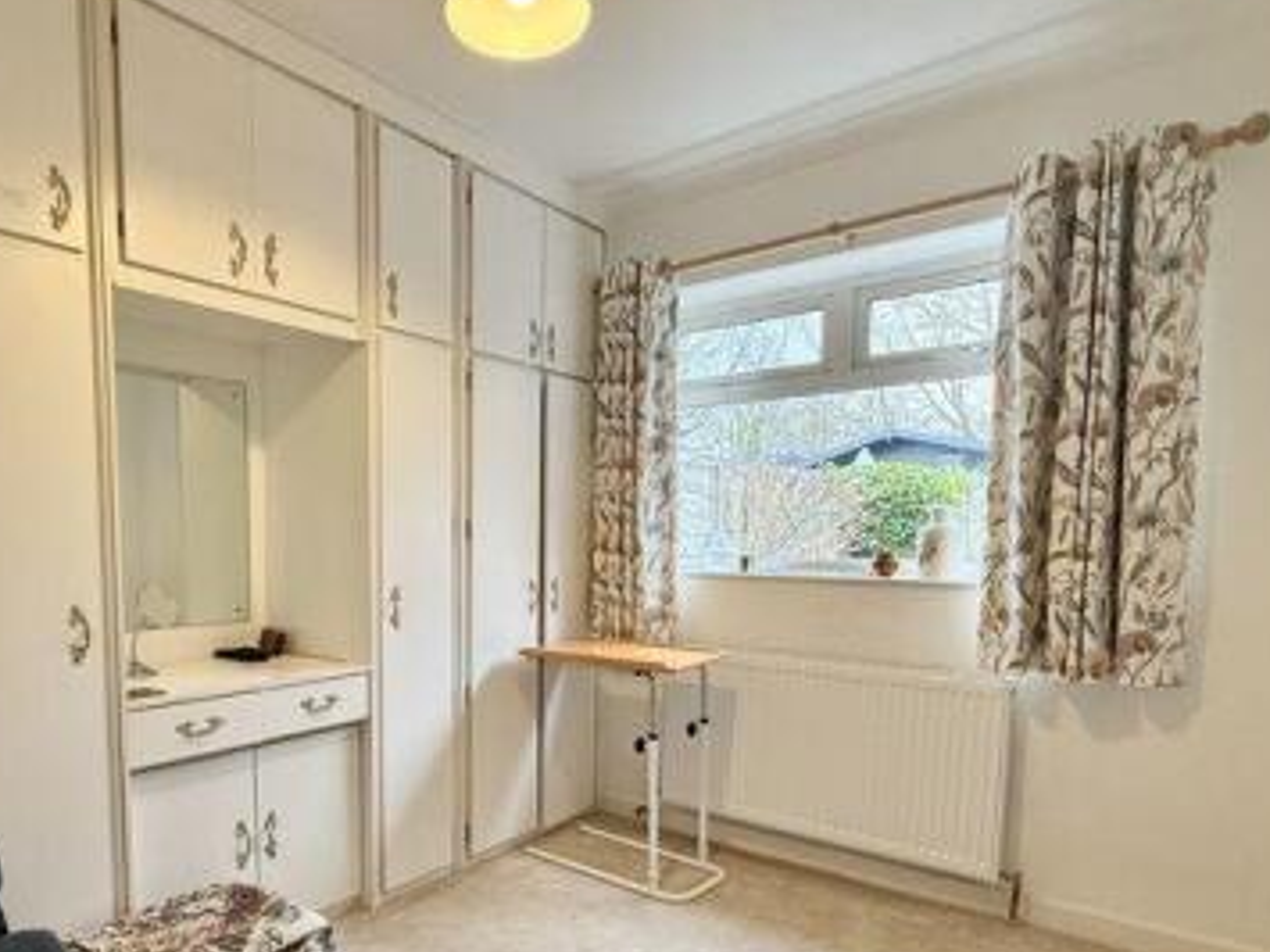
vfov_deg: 57.9
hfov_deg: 72.7
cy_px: 614
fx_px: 844
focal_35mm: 23
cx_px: 474
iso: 200
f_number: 2.2
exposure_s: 1/100
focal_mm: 2.22
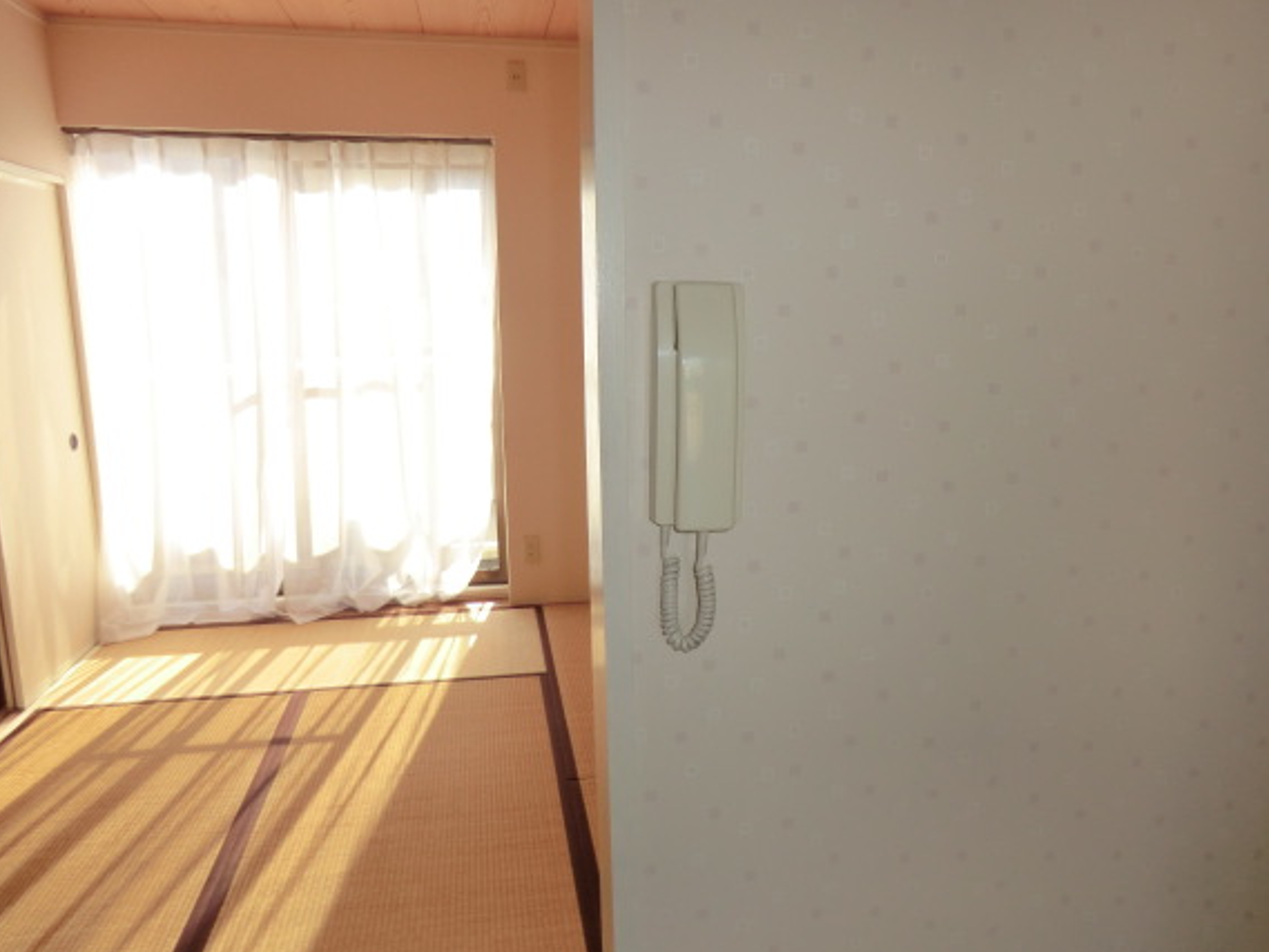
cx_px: 700
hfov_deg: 65.1
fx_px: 990
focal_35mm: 27
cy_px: 499
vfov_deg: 51.4
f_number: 3.2
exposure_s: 1/200
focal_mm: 4.3
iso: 80
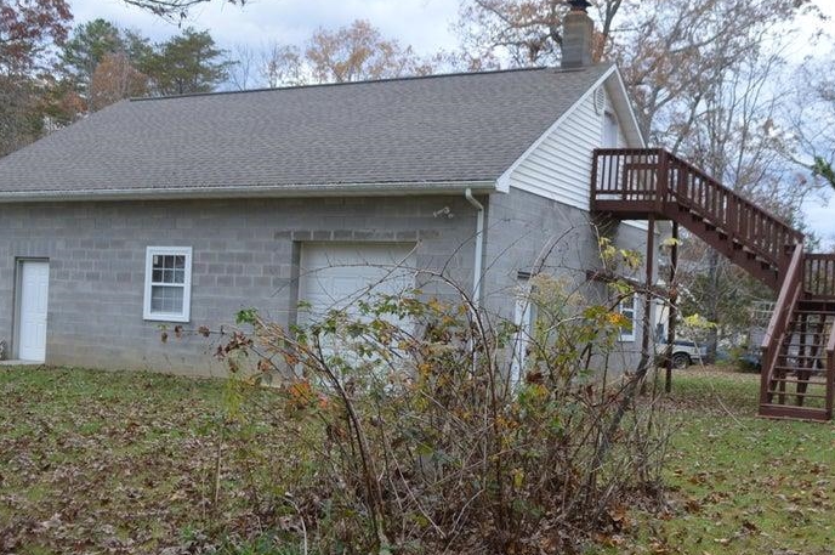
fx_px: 973
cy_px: 306
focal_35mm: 42
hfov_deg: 46.4
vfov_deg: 31.8
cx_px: 445
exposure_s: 1/125
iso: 320
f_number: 5.6
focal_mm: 20
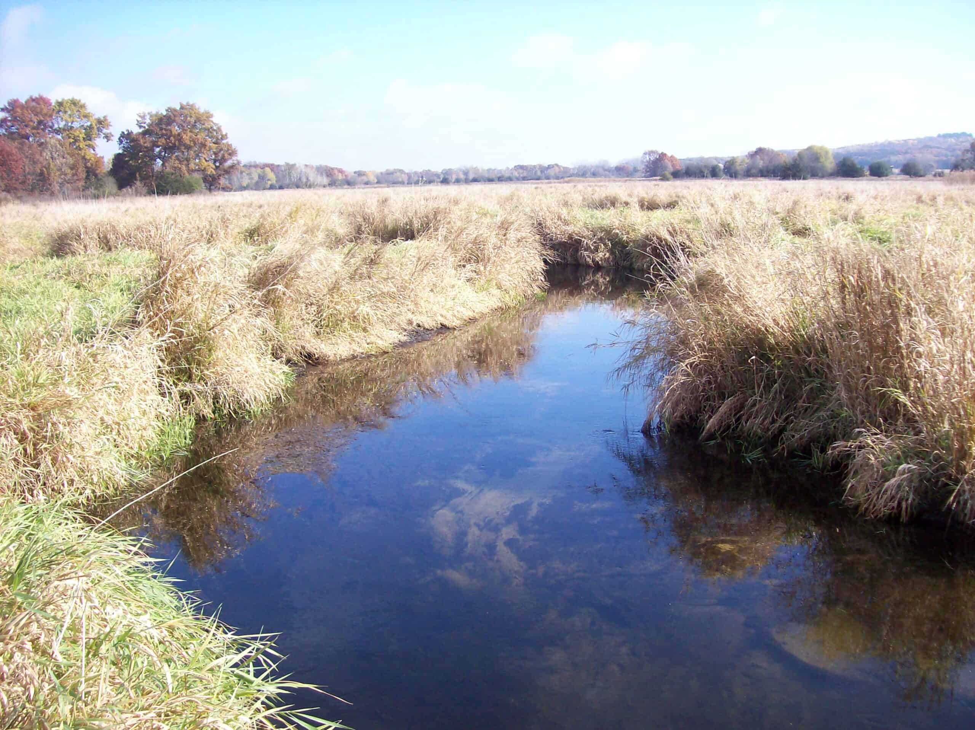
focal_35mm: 36
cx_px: 488
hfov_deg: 51.4
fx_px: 1014
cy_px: 365
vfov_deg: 39.6
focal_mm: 6
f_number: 2.7
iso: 80
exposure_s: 1/732
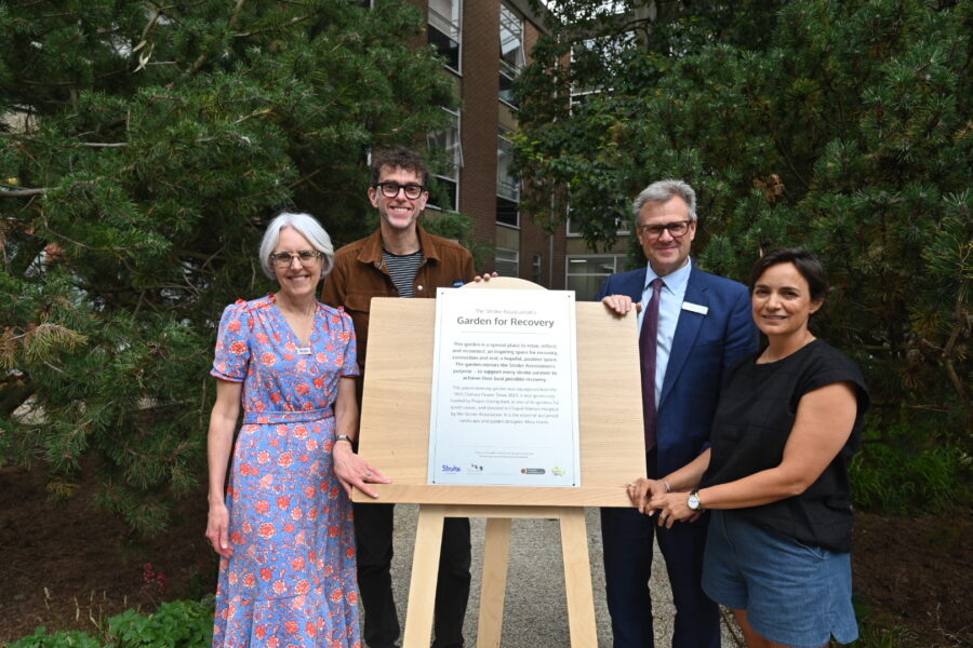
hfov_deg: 73.7
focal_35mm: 24
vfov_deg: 53.1
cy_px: 324
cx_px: 486
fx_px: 649
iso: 200
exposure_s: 1/250
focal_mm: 24
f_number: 5
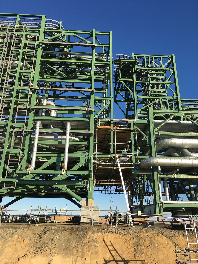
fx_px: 221
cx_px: 99
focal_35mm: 29
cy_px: 132
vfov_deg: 61.7
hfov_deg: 48.2
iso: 25
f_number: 2.2
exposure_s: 1/1115
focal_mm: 4.15
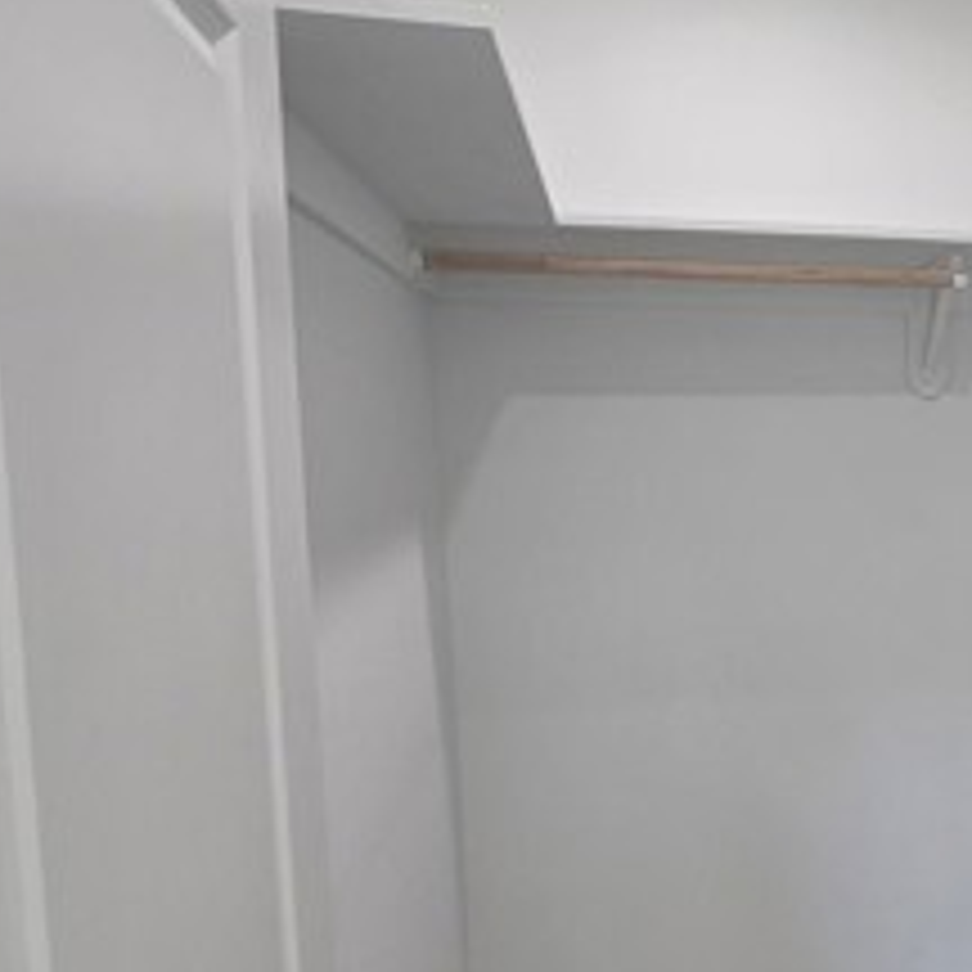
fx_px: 1080
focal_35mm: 34
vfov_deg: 48.3
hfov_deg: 41.1
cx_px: 1008
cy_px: 544
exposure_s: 1/60
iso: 64
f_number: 2.2
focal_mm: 2.2
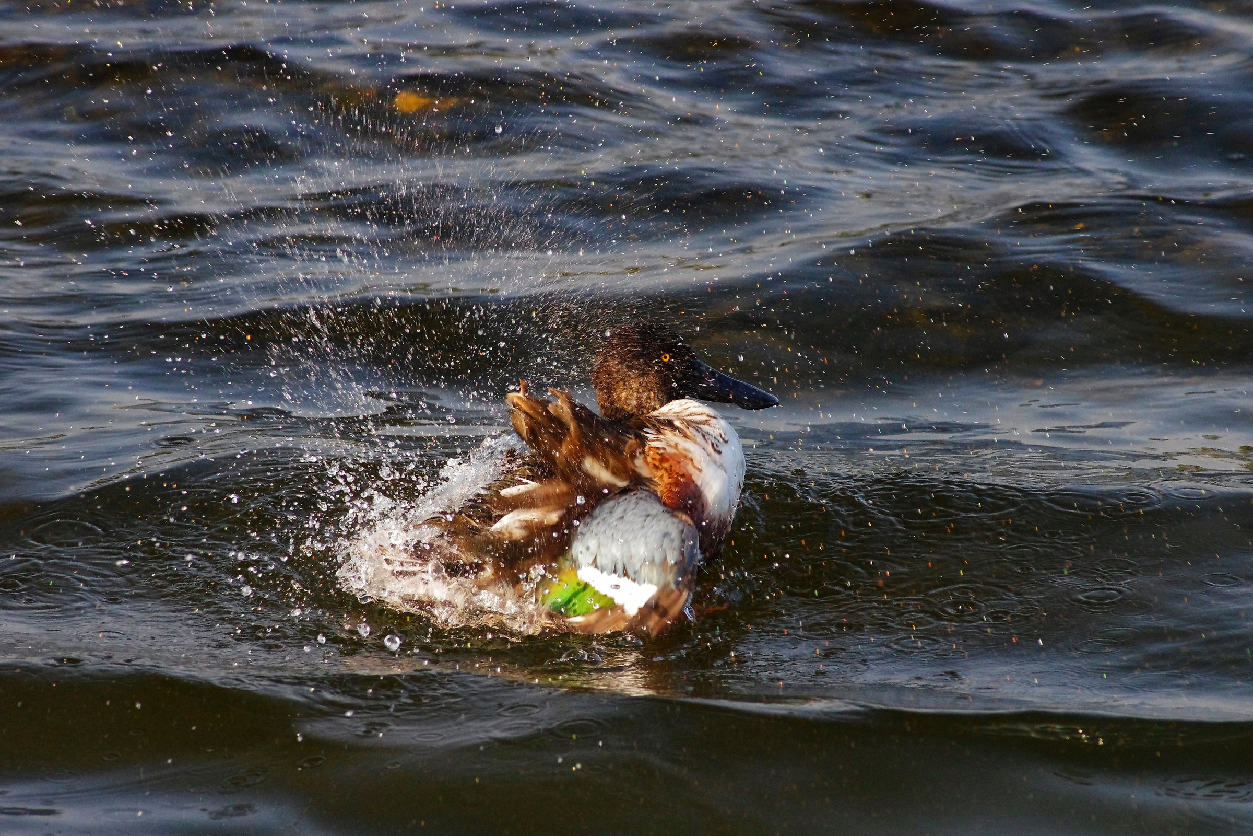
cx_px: 626
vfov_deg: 1.6
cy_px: 418
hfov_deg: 2.5
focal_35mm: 840
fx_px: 29234
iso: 3200
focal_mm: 560
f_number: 8
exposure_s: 1/800
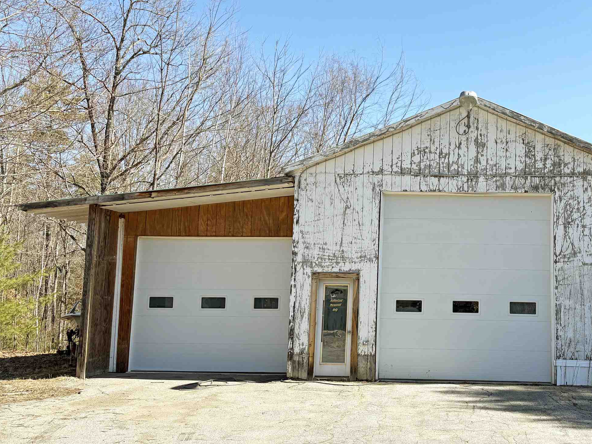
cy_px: 216
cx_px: 445
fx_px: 701
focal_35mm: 41
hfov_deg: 44.2
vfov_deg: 35.1
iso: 50
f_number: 1.6
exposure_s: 1/2208
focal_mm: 5.96
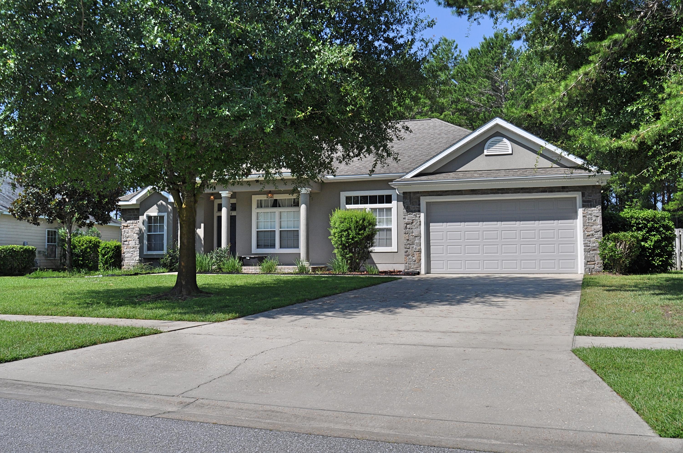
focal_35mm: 33
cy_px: 226
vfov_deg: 39.9
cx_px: 342
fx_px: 625
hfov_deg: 57.3
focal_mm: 22
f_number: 10
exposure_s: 1/400
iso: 200
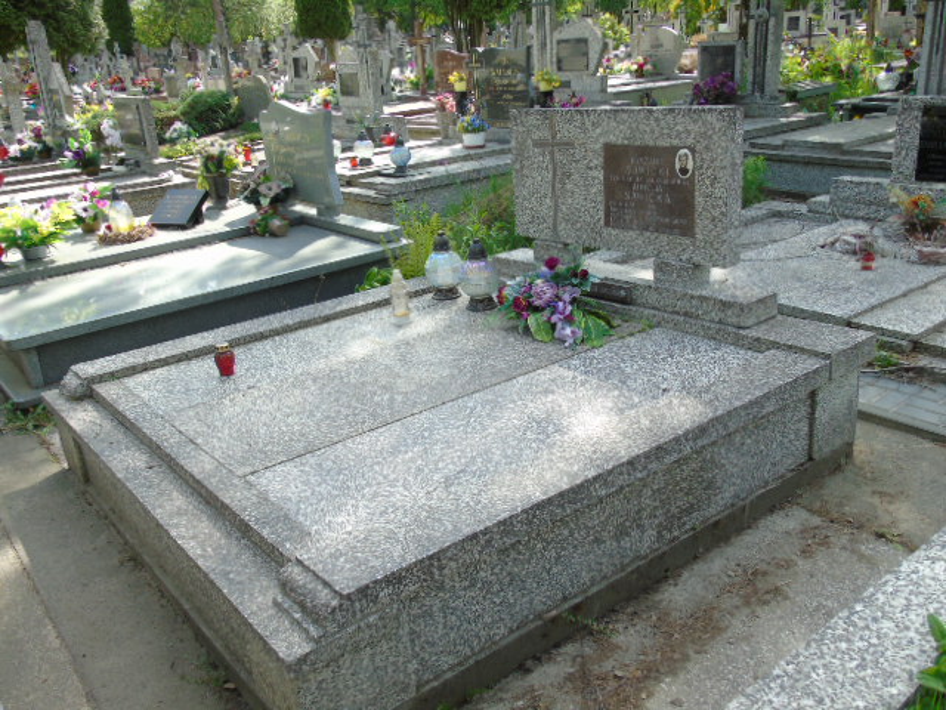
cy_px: 355
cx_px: 473
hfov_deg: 61.7
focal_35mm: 29
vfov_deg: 48.2
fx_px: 793
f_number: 3.6
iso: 80
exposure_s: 1/200
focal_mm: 5.2
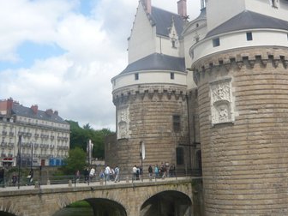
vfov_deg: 35.8
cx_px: 177
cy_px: 85
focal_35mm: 40
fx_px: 333
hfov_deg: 46.4
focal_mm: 4.6
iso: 100
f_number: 8
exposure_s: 1/160
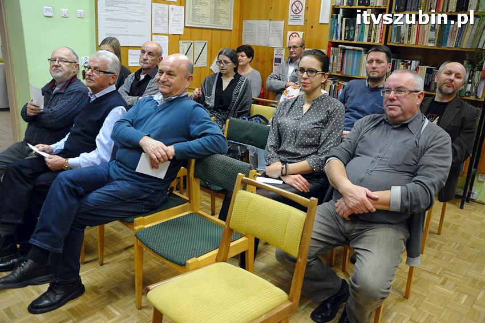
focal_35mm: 32
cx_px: 242
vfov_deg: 41.6
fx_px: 424
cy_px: 162
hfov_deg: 59.5
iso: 2000
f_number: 5
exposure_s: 1/100
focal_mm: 21
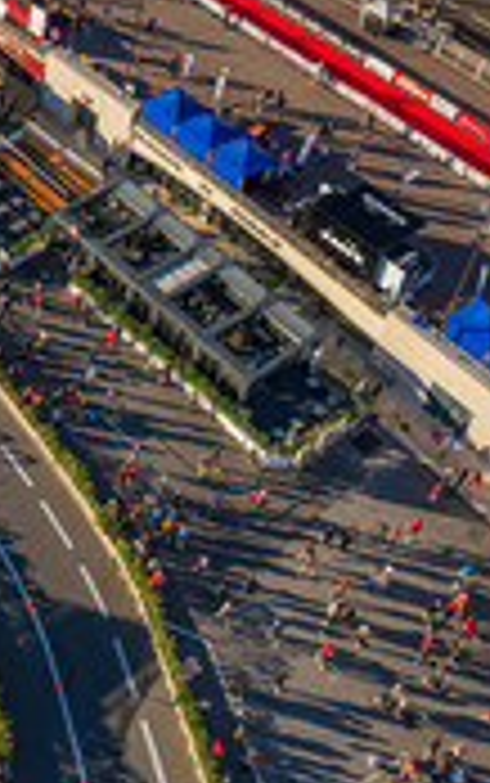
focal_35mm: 54
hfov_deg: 22.0
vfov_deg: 36.4
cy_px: 171
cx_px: -117
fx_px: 1152
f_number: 2.8
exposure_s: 1/1250
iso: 100
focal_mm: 8.4
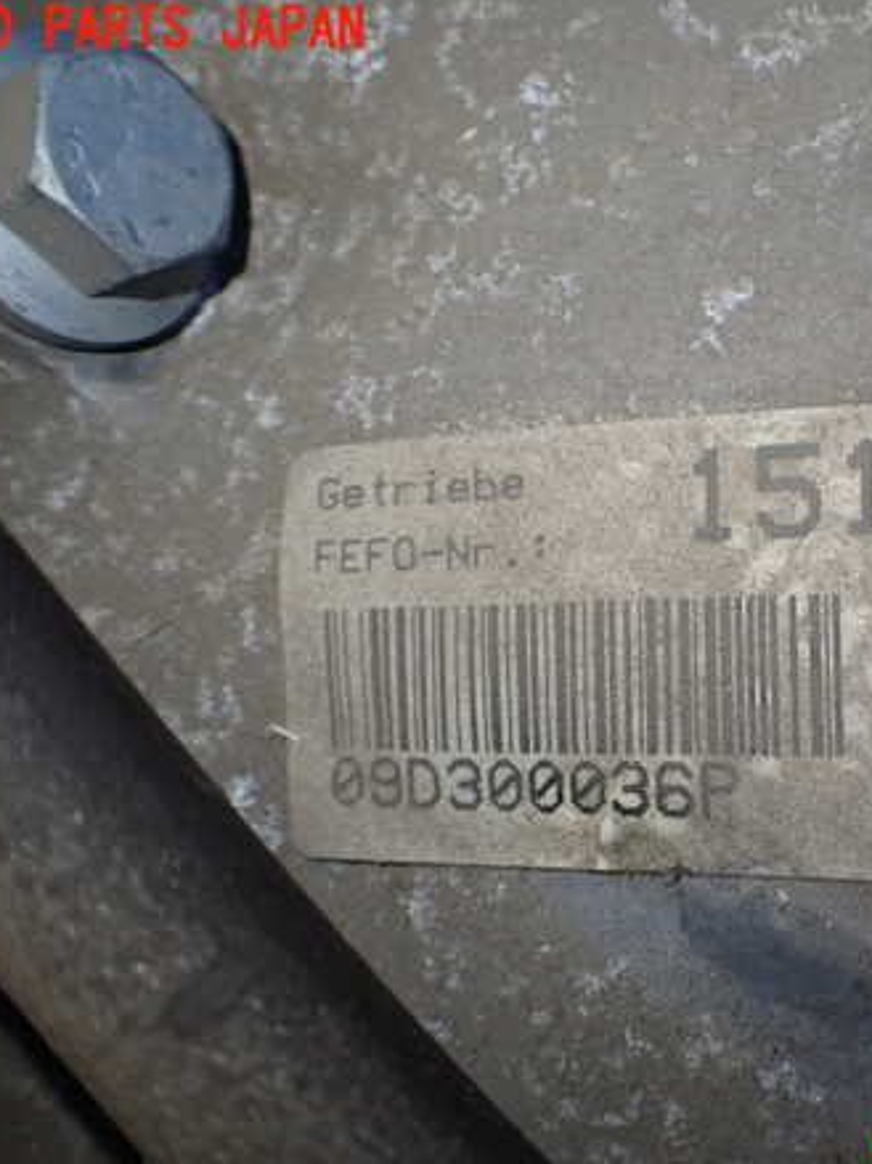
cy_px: 594
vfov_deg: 45.8
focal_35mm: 41
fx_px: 1378
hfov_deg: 34.2
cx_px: 679
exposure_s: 1/125
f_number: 2.3
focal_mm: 5.4
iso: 250
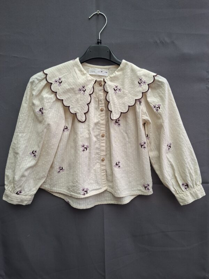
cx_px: 104
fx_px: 185
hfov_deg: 58.9
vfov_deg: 73.9
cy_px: 140
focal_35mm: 23
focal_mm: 5.54
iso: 100
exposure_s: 1/100
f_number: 1.8
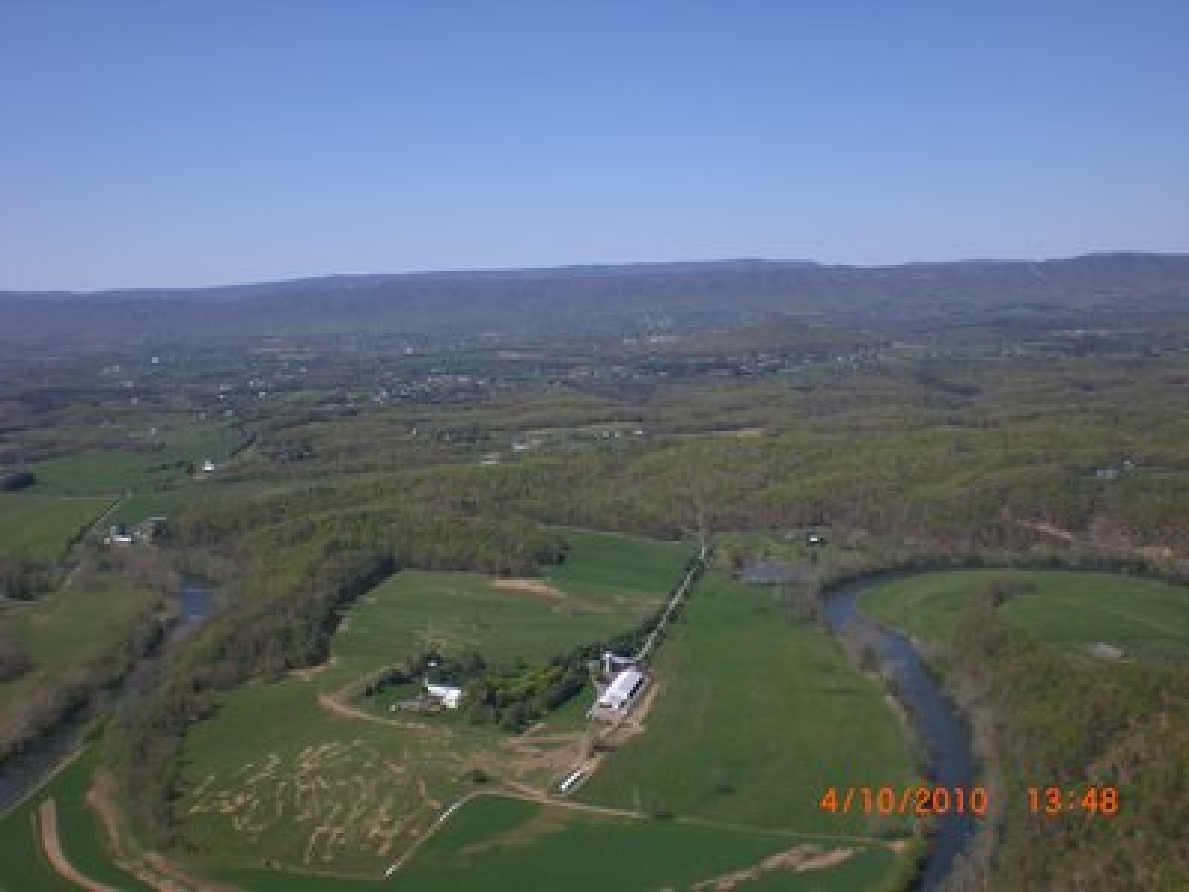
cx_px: 594
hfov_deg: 49.0
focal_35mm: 38
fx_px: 1305
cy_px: 446
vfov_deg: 37.7
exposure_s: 1/640
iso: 50
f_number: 4.4
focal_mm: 6.3
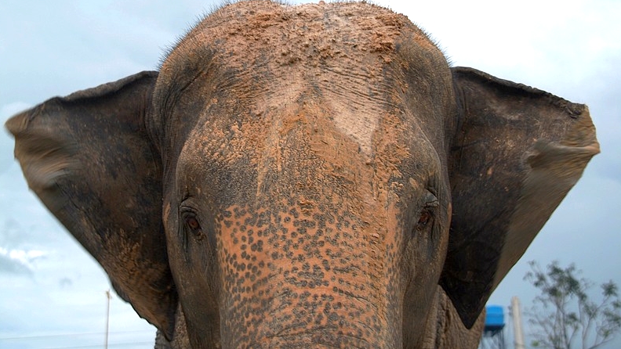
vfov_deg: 22.2
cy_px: 180
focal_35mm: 54
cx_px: 308
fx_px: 889
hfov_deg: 38.5
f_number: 4.5
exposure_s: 1/60
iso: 100
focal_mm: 34
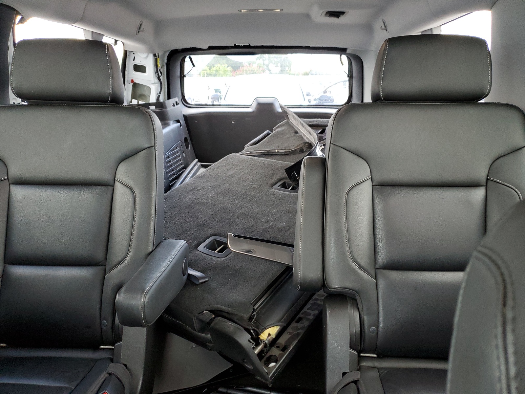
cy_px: 197
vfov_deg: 53.1
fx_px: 394
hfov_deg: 67.3
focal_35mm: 26
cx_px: 262
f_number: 1.5
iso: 170
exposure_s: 1/60.2
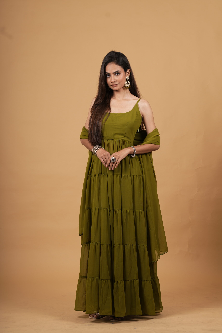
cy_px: 166
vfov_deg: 22.4
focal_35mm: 91
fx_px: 842
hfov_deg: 15.0
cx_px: 111
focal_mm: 91
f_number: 6.3
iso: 125
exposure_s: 1/160
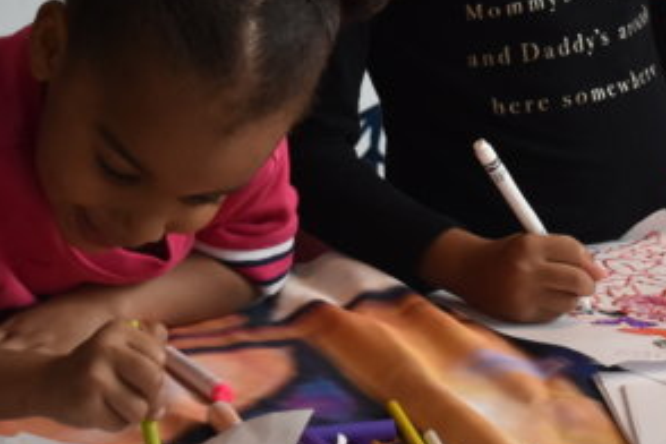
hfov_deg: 9.8
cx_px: 775
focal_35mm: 208
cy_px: 23
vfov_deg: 6.6
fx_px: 3848
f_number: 5.6
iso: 400
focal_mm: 34
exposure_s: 1/125
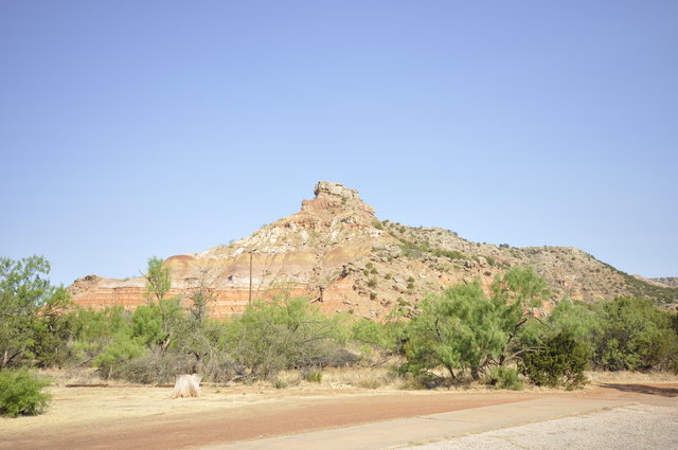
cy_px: 225
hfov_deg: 62.0
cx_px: 339
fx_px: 564
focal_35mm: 30
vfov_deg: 43.5
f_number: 9
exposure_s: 1/320
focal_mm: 20
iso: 200
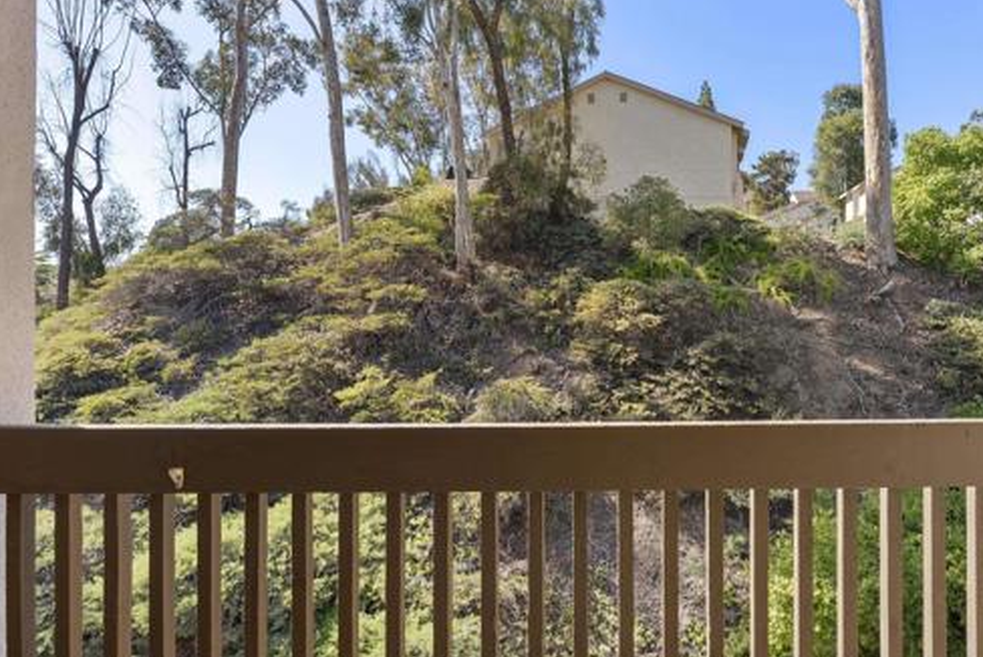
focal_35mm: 21
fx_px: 574
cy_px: 296
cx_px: 606
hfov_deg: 79.9
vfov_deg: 59.4
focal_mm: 16
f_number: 8
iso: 500
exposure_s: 1/80
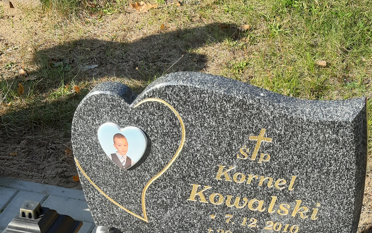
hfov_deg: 32.9
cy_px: 213
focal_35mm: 62
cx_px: 223
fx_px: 629
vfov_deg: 20.5
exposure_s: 1/627
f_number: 1.7
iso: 40
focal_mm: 3.93
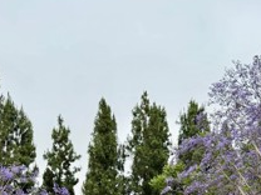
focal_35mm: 74
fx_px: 558
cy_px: 282
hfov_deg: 26.3
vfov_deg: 18.0
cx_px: 137
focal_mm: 6.76
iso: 80
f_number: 1.78
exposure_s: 1/1131
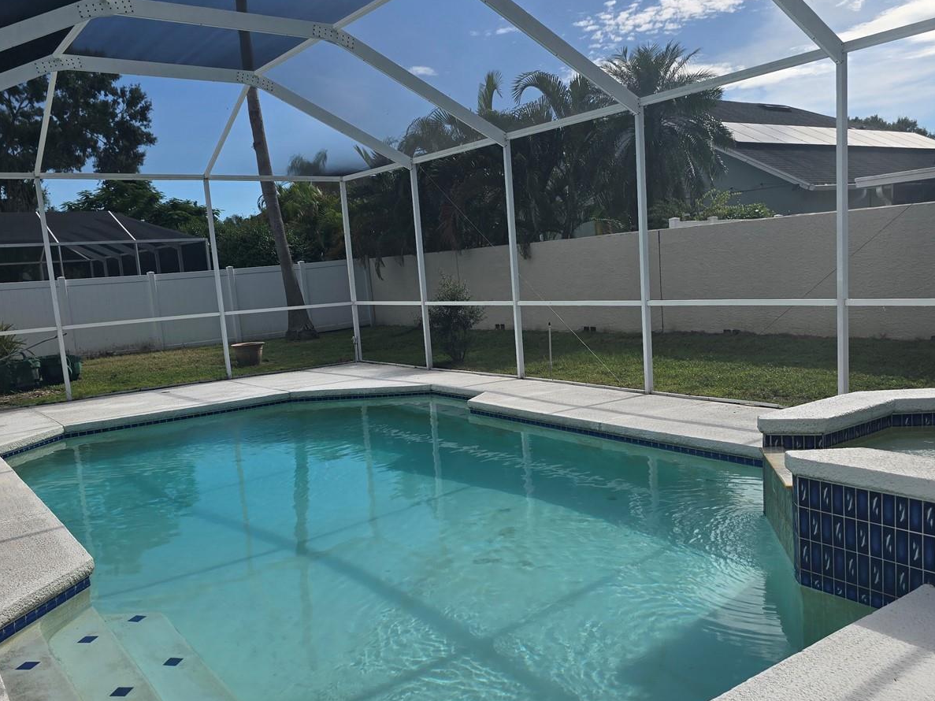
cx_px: 514
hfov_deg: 58.2
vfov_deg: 45.4
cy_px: 374
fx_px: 837
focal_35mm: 31
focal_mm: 6.3
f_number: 1.7
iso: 12
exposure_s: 1/809
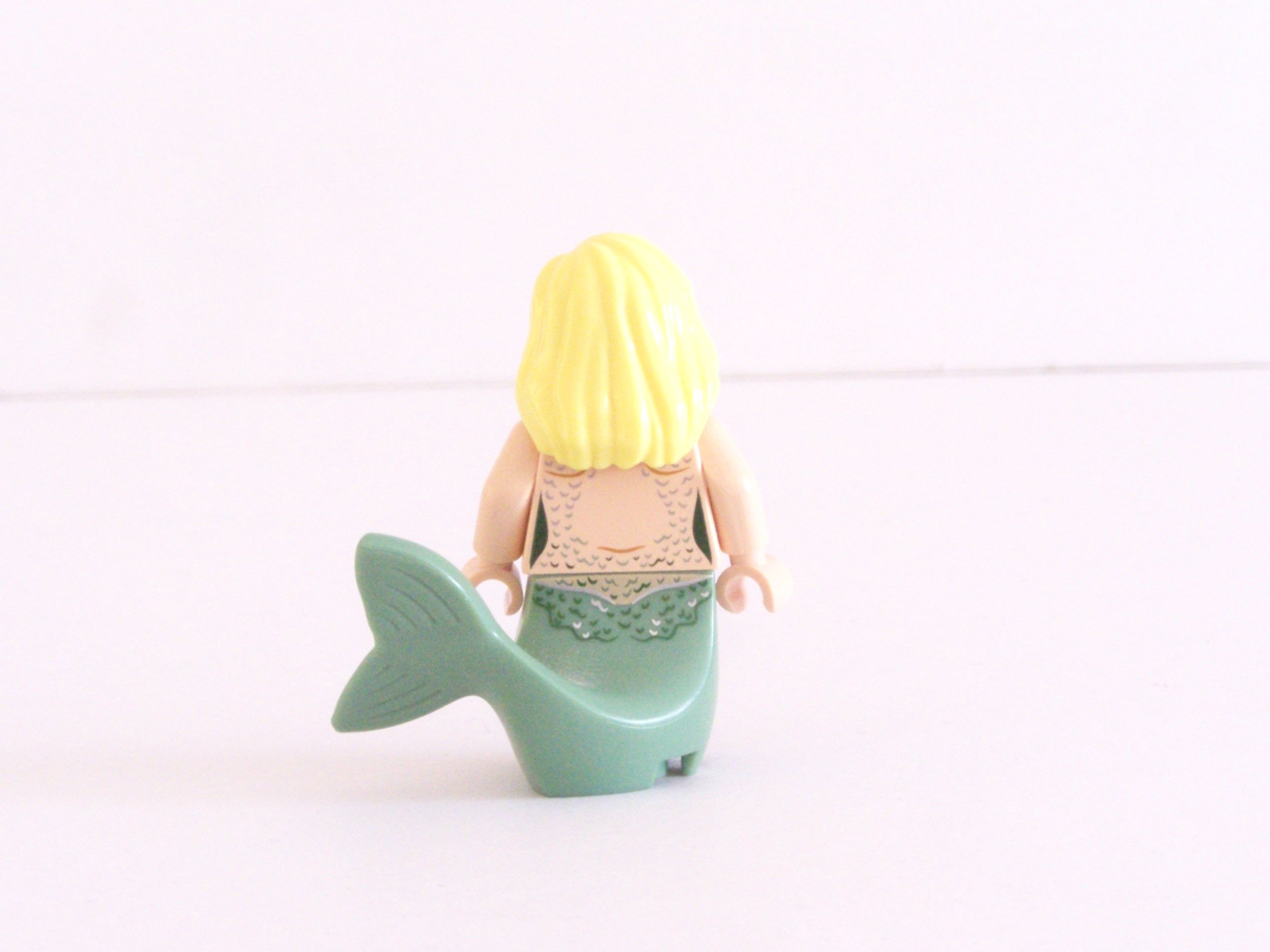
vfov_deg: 15.7
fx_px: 3449
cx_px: 635
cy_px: 476
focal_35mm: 94
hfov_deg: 20.9
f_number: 8
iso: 400
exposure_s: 1/1.43
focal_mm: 15.6
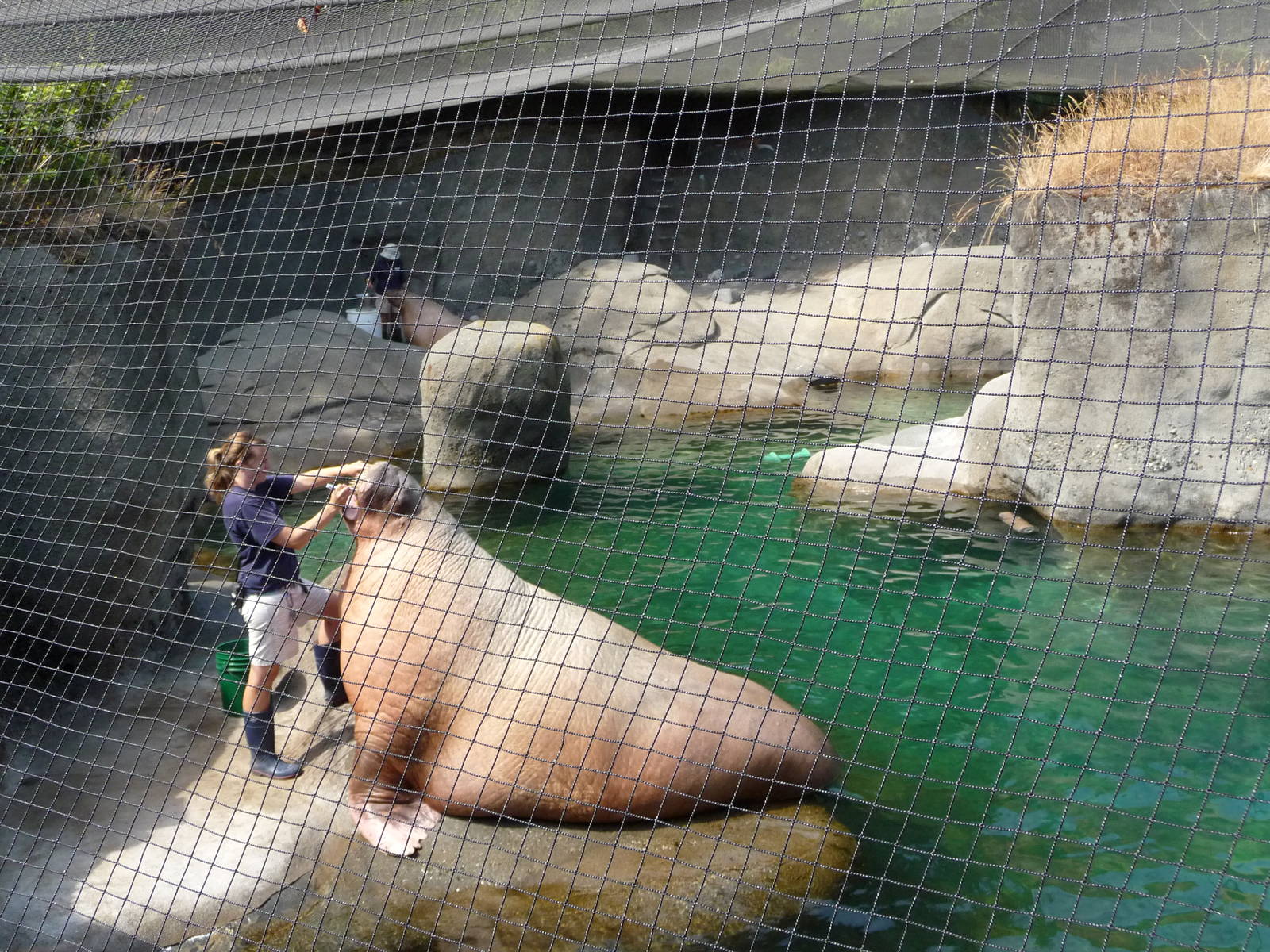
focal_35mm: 38
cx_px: 635
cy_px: 476
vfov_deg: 37.7
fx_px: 1394
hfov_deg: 49.0
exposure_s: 1/500
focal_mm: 6.3
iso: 250
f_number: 3.8
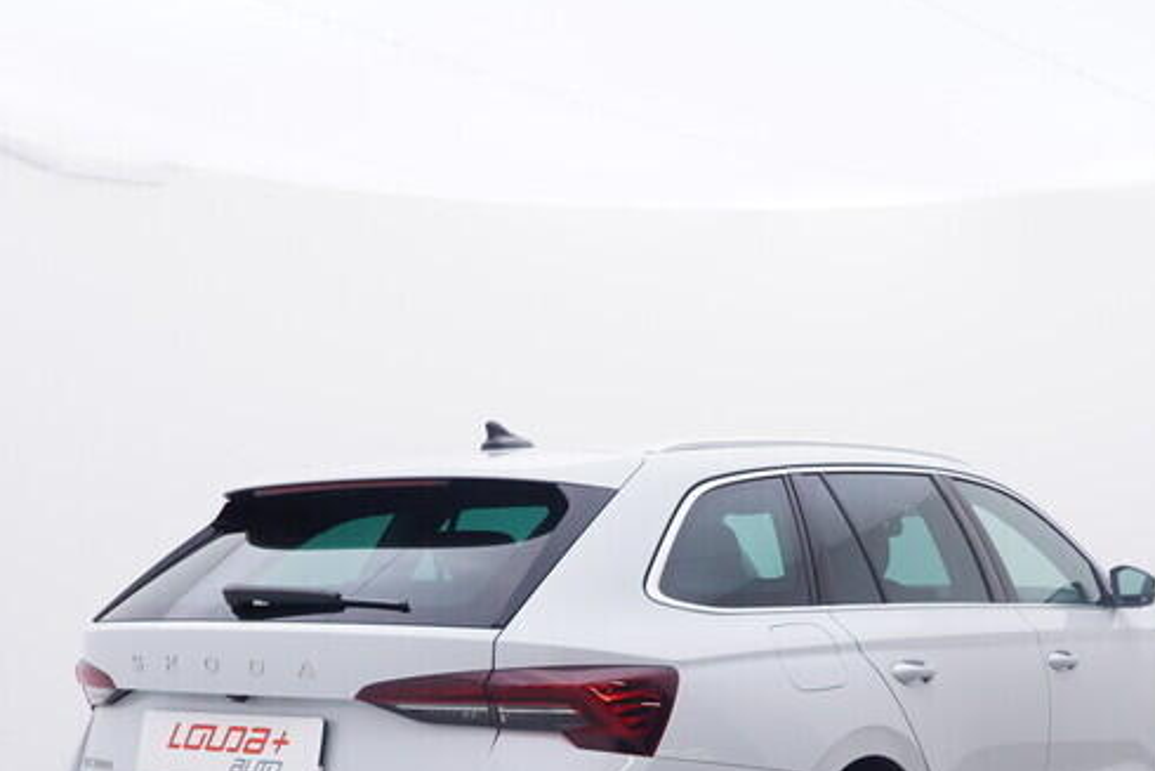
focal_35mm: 47
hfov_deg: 41.3
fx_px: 1510
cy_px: 721
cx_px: 773
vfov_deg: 27.4
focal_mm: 15
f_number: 5
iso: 200
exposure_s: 1/80
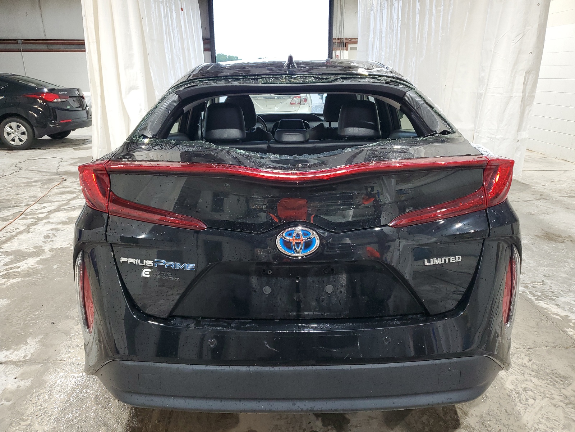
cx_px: 288
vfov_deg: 53.1
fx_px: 432
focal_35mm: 26
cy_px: 216
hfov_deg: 67.3
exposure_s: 1/60.2
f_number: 1.5
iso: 110
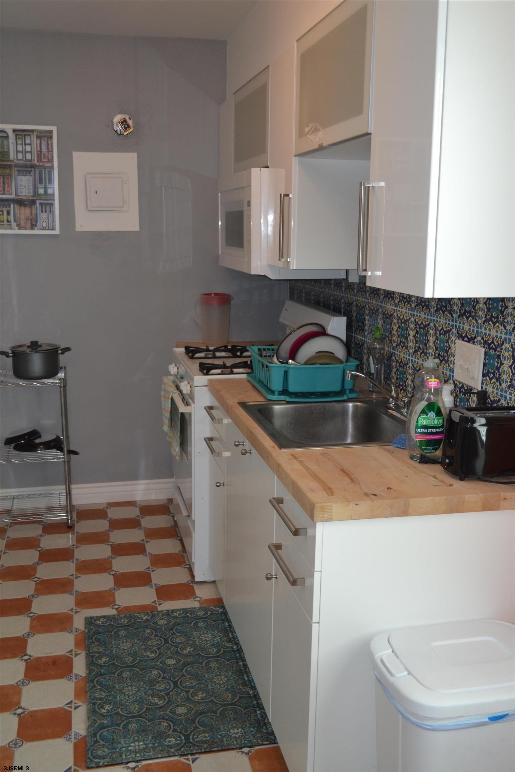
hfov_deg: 36.9
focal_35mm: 36
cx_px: 258
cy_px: 386
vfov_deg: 53.1
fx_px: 772
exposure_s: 1/60
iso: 400
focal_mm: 24
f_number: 4
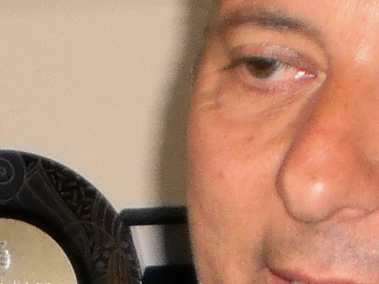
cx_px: -174
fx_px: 2726
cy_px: 472
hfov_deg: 7.8
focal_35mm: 249
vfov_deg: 5.9
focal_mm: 6.3
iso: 125
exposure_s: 1/30
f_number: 3.1
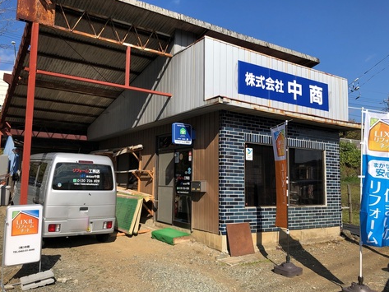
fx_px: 337
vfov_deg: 46.8
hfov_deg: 59.9
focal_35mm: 30
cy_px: 149
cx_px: 188
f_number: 1.8
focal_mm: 3.99
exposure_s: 1/2088
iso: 20
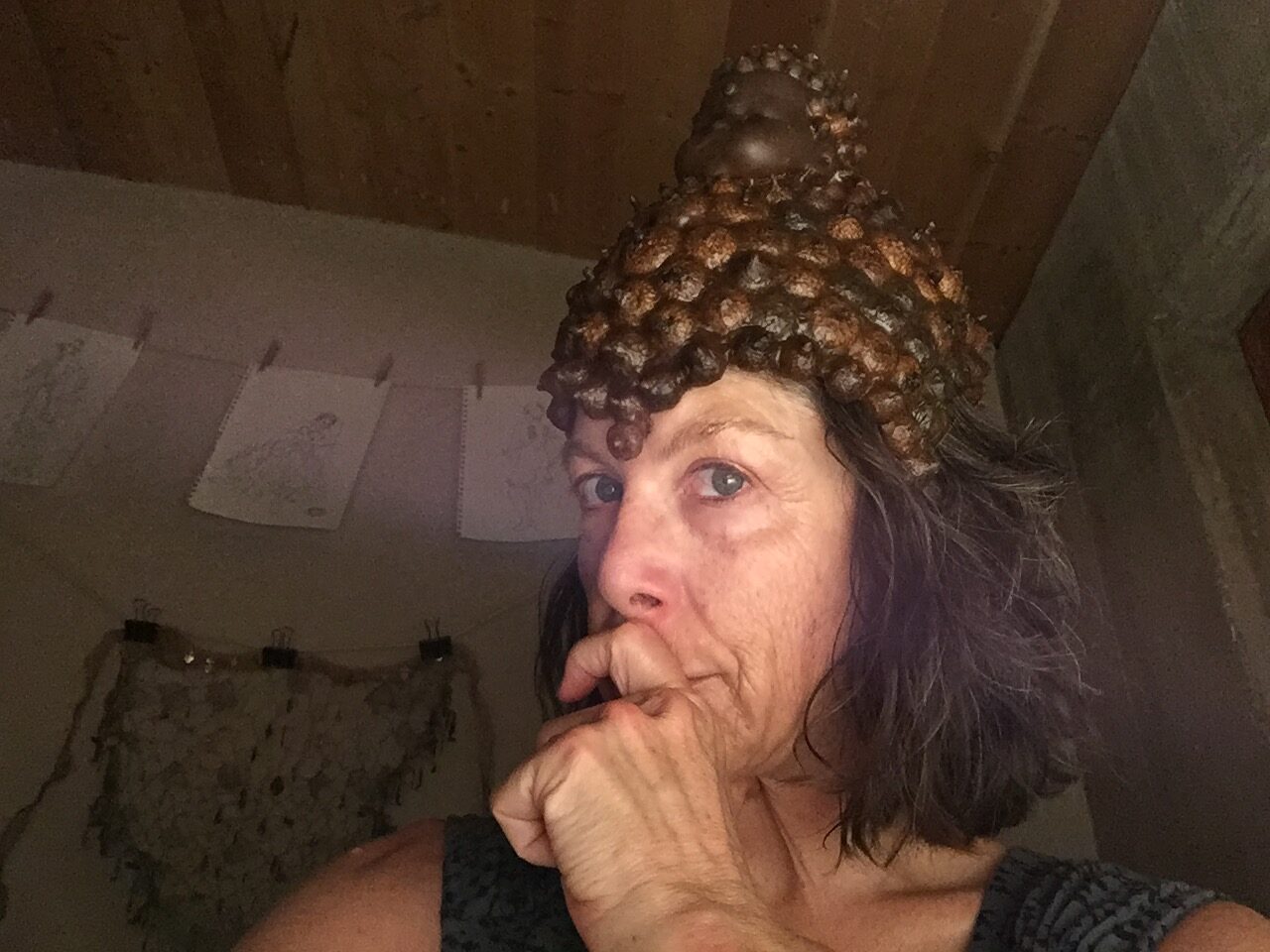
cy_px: 476
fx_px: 1137
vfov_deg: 45.4
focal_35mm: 31
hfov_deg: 58.4
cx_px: 635
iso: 320
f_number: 2.2
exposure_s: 1/15
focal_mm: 2.65
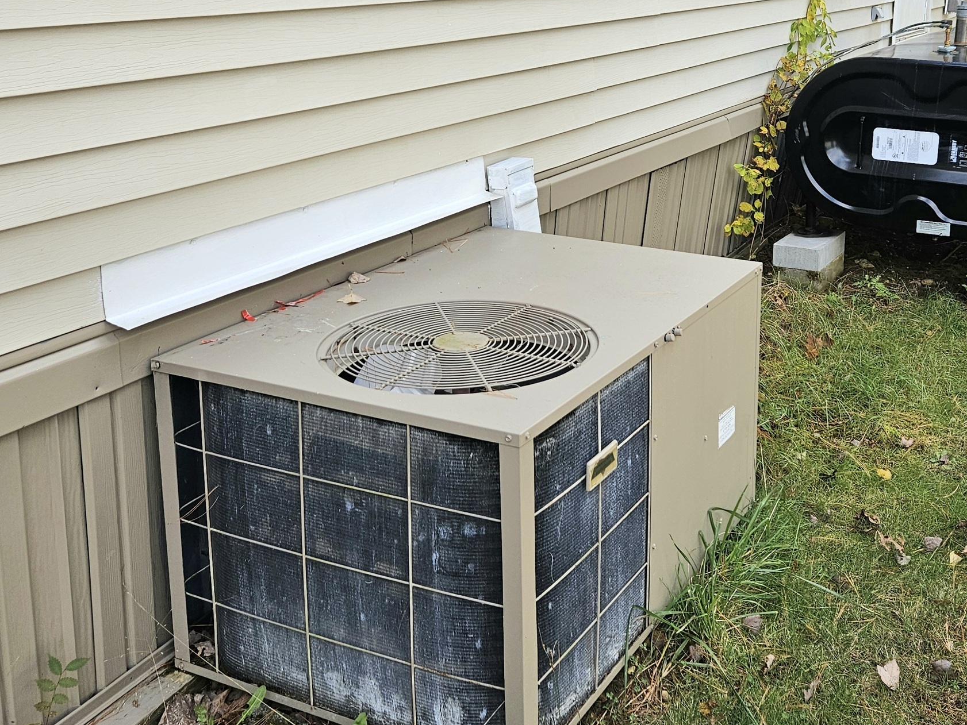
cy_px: 198
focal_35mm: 42
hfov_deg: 44.3
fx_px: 1173
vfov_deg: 33.8
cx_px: 616
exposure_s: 1/476
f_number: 1.8
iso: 40
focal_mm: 5.4
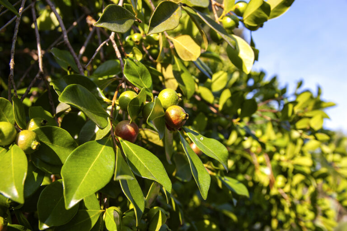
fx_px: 390
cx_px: 174
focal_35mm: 40
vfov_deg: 33.0
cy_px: 116
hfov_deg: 48.0
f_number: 5
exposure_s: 1/400
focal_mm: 27
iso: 200
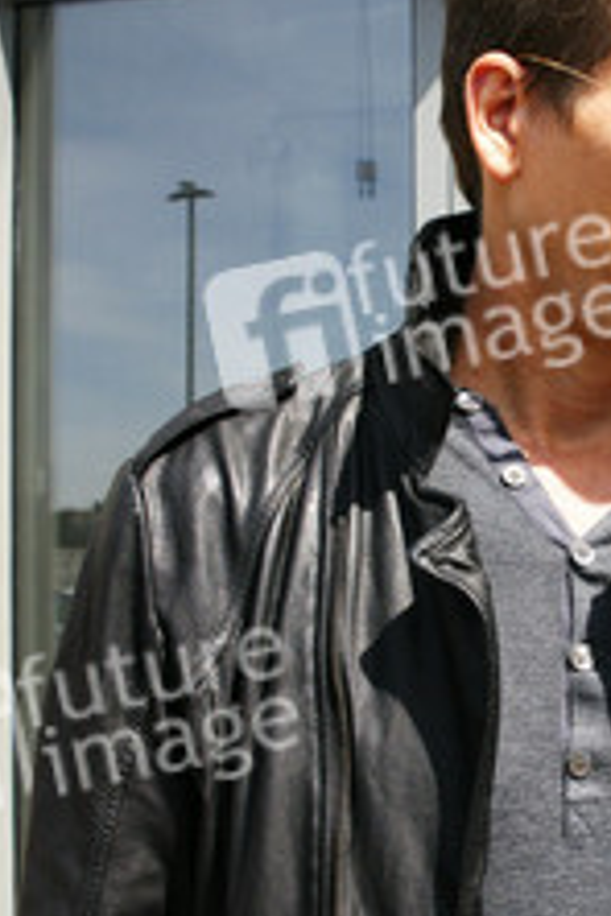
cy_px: 520
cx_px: 539
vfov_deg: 30.9
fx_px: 1655
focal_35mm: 65
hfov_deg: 20.5
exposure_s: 1/500
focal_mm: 24
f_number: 8
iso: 400
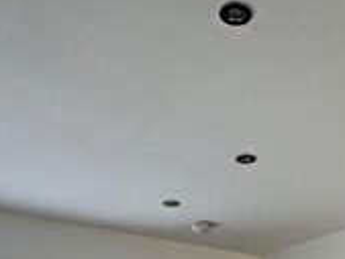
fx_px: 578
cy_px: 413
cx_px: 253
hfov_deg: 32.7
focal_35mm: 58
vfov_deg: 20.6
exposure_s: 1/99
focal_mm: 2.22
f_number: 2.2
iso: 80
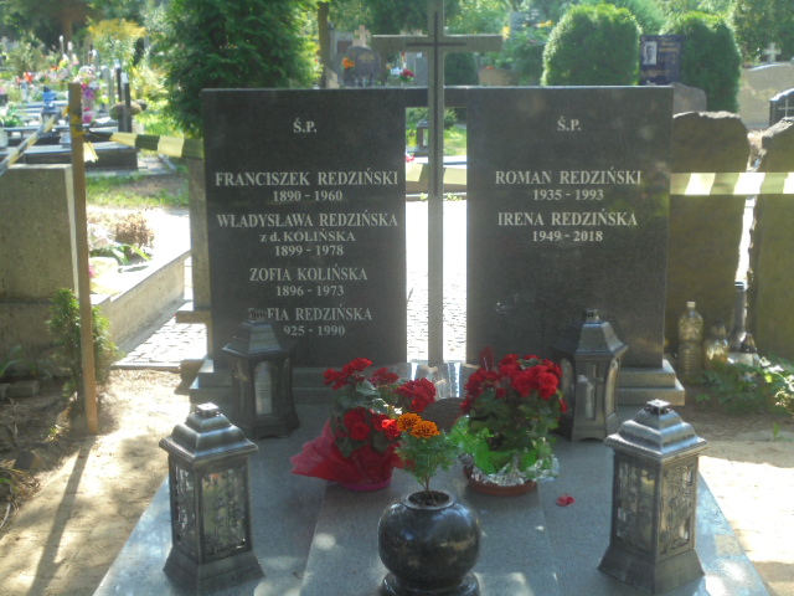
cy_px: 298
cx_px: 397
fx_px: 1124
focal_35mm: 49
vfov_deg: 29.7
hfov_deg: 38.9
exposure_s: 1/60
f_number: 4.8
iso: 100
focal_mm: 8.9
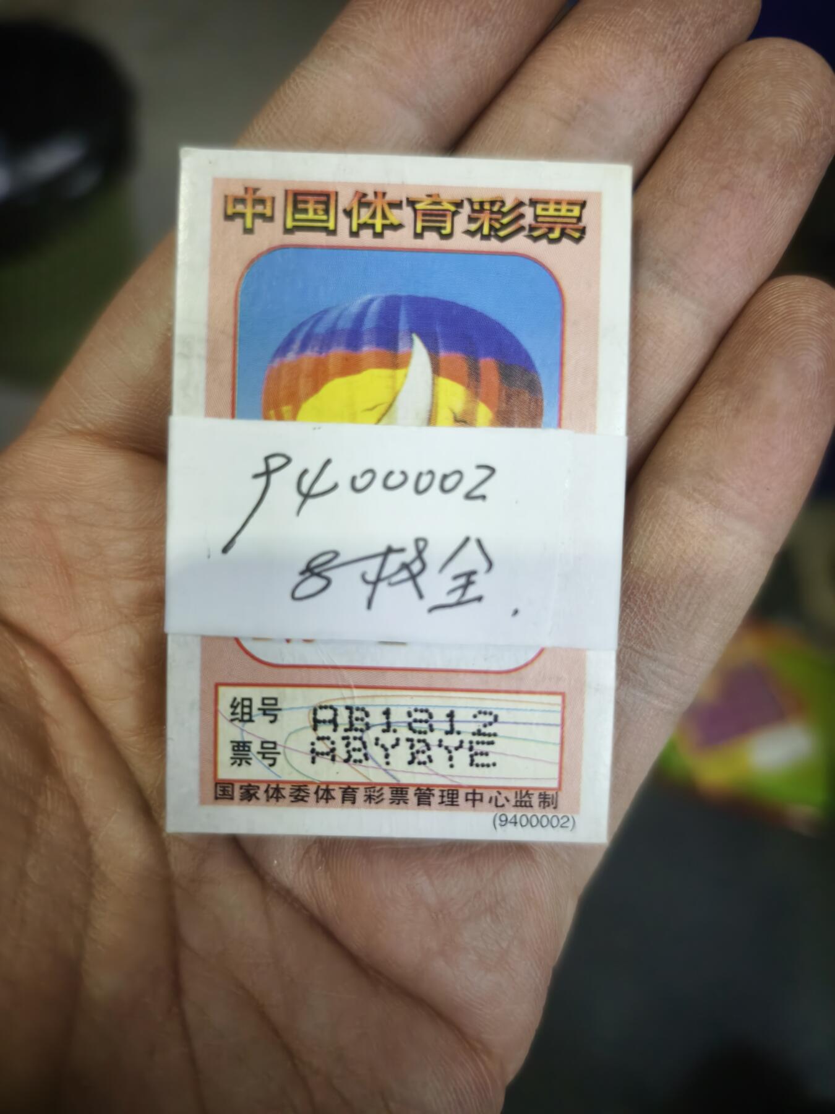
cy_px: 557
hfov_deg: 58.9
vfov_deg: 73.9
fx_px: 740
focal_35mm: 23
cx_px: 418
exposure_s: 1/684
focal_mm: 5.6
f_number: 1.57
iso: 2060
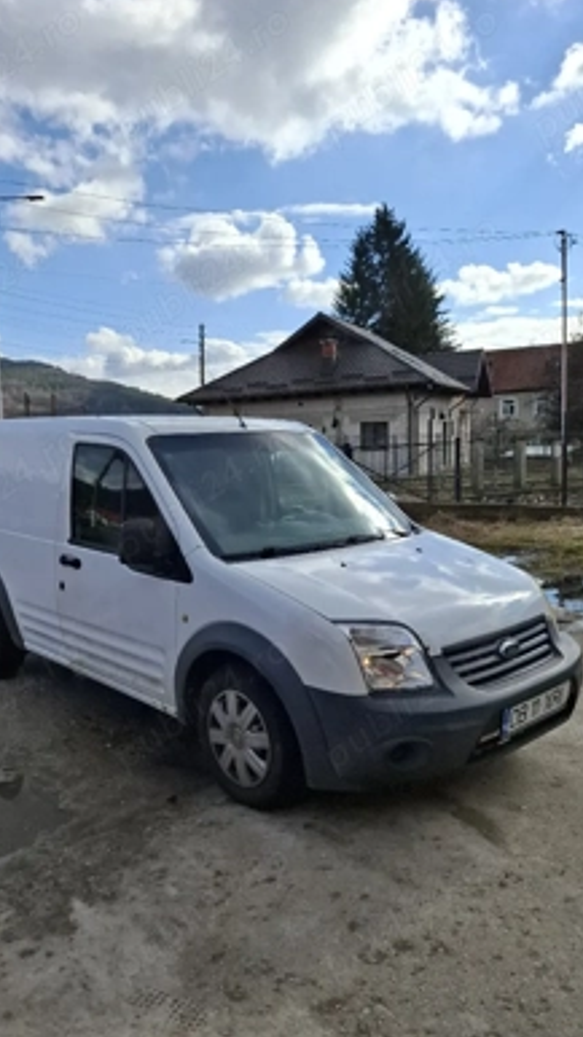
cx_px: 255
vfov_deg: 71.9
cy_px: 527
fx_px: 715
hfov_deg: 44.3
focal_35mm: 26
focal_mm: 5.54
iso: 50
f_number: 1.8
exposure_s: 1/5000
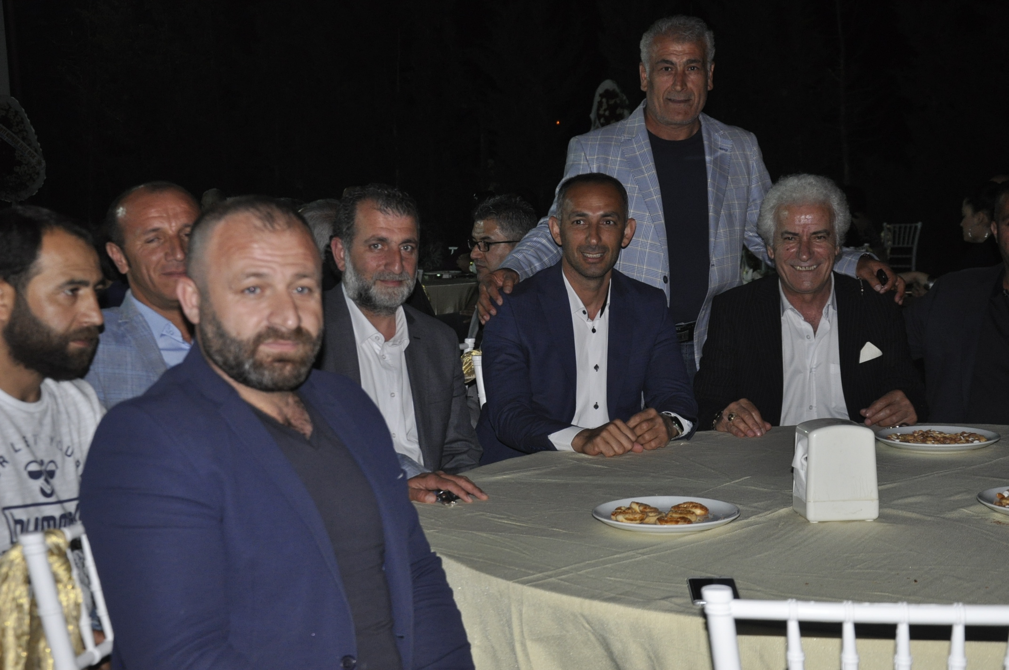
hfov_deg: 33.4
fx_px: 1680
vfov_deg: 22.6
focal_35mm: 60
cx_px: 504
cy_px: 335
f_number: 4.5
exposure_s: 1/60
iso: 800
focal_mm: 40
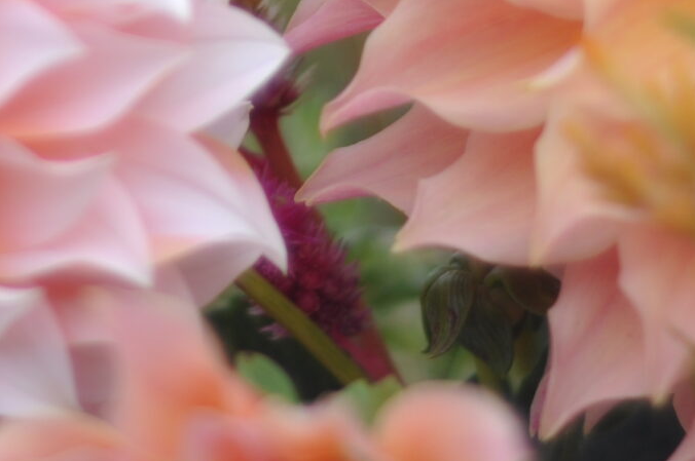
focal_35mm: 284
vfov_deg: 4.8
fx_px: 5476
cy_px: -360
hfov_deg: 7.2
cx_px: -17
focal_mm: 50
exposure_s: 1/800
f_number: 1.8
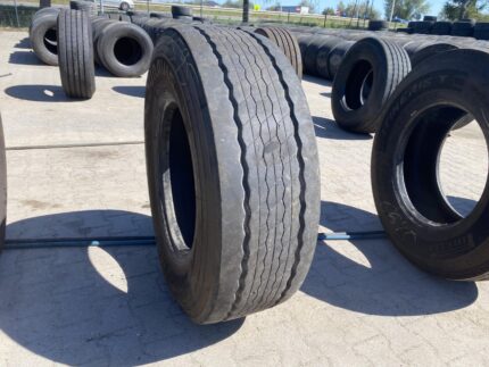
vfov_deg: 53.1
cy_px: 184
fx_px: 367
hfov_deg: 67.3
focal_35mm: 26
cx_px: 244
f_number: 1.8
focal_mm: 4.25
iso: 32
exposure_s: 1/1346
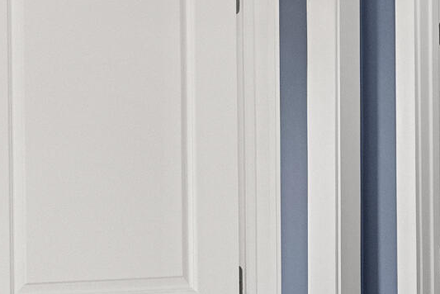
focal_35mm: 135
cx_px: -47
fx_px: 1651
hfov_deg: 14.8
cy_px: 170
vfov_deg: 10.2
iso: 400
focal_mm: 16
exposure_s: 1/5
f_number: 7.1
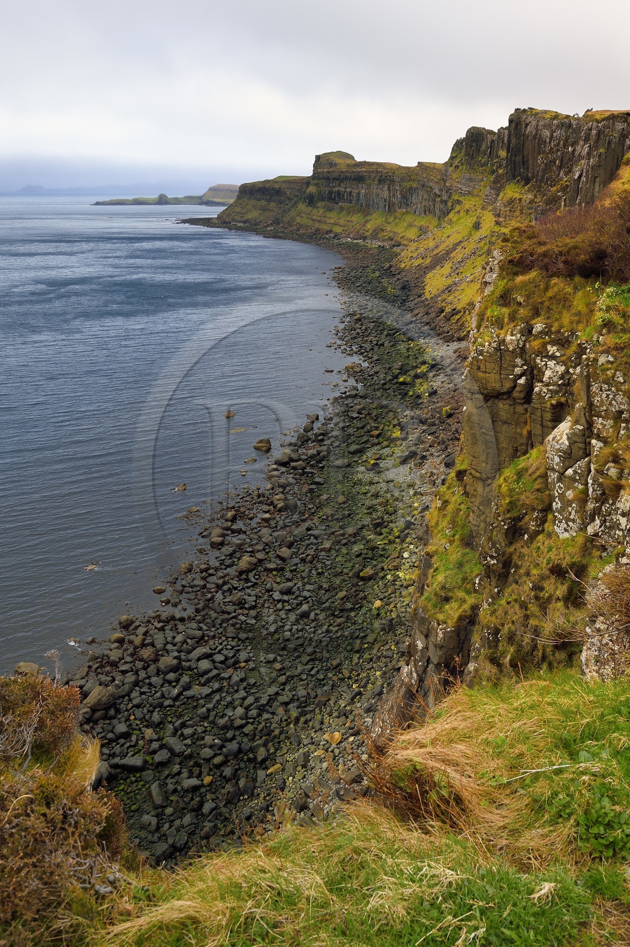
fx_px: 841
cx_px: 315
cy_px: 474
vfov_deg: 58.7
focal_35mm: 32
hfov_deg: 41.1
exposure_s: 1/160
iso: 200
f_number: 13
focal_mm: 32
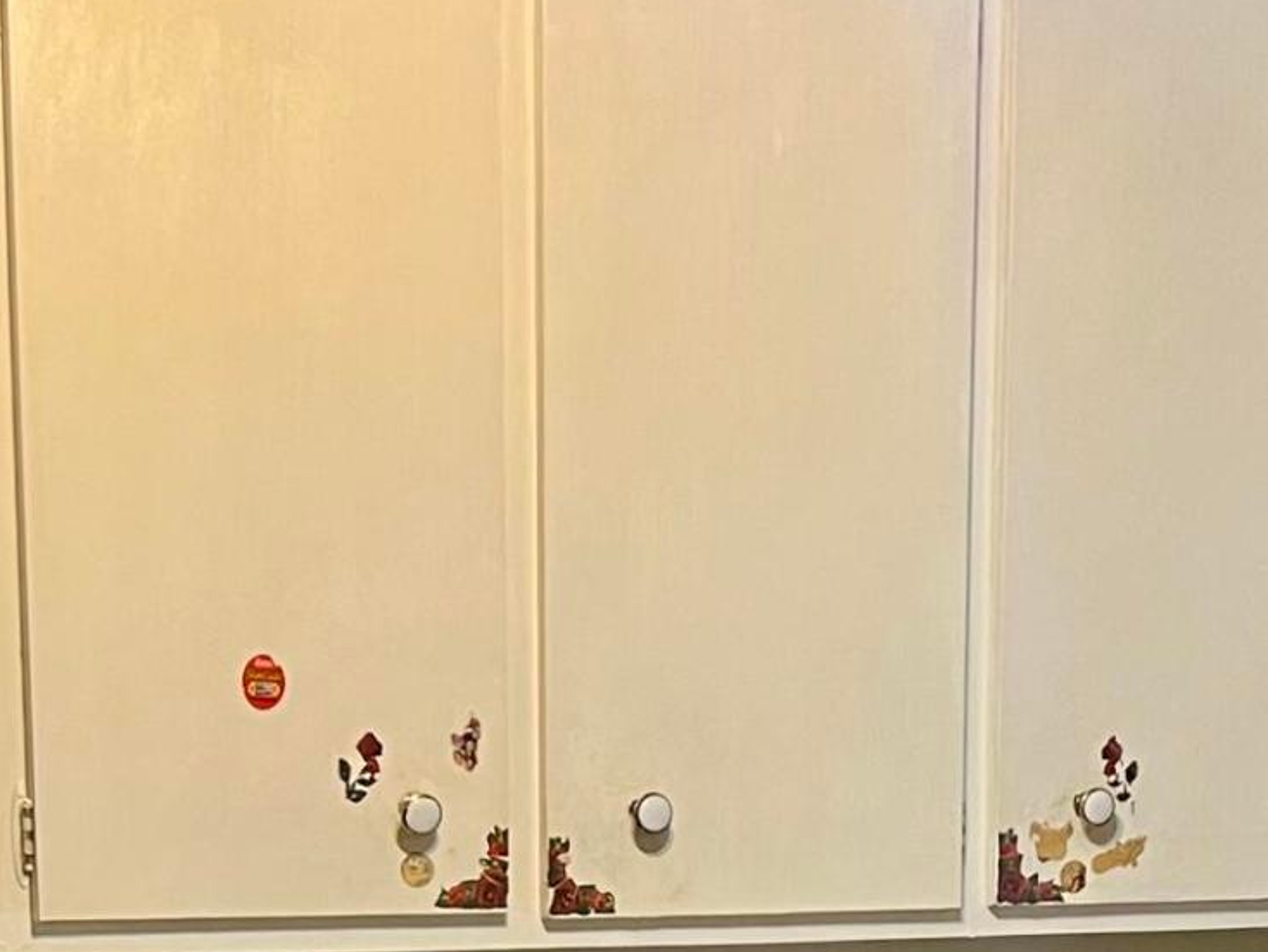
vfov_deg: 13.9
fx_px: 3738
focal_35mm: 102
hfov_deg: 19.2
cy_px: 1266
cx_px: 826
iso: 125
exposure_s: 1/60
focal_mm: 5.7
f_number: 1.5
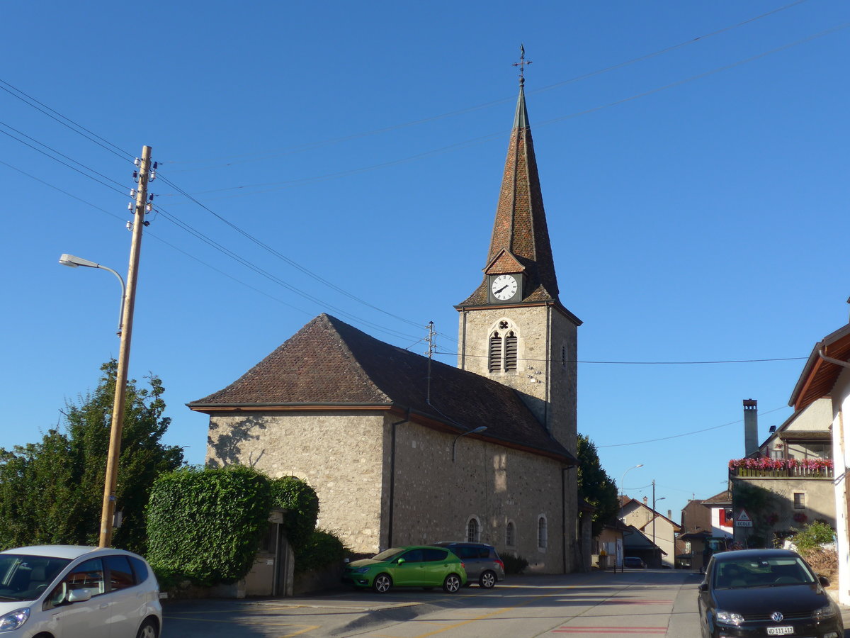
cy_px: 319
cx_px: 425
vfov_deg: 32.9
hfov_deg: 42.9
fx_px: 1080
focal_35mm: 44
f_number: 2.8
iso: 80
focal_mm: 9
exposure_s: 1/1300
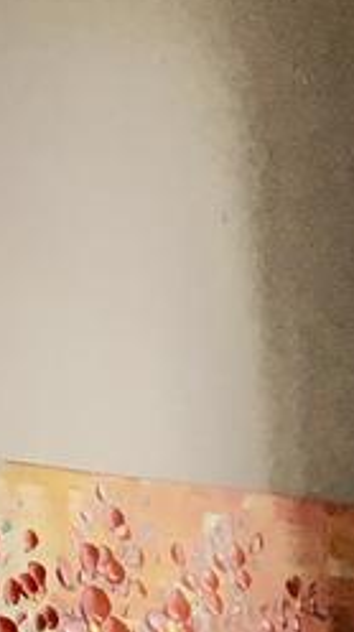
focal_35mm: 196
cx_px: 598
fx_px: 3280
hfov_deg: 6.1
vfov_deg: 9.2
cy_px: 1776
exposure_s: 1/40
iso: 25
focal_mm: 4.15
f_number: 2.2
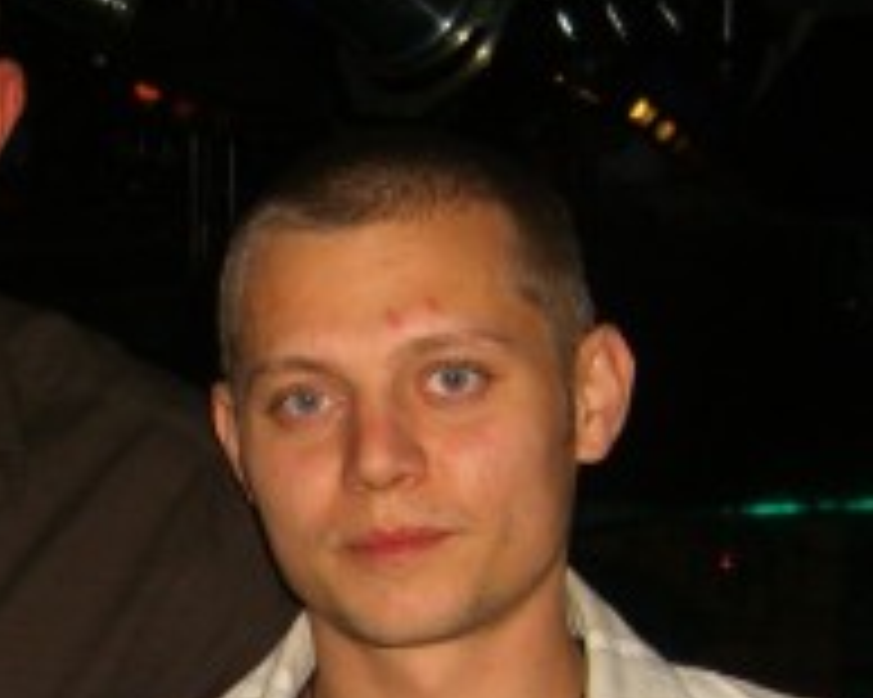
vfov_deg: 13.2
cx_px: 153
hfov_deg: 16.6
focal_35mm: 115
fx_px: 2970
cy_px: 734
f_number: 2.8
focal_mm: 7.9
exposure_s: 1/60
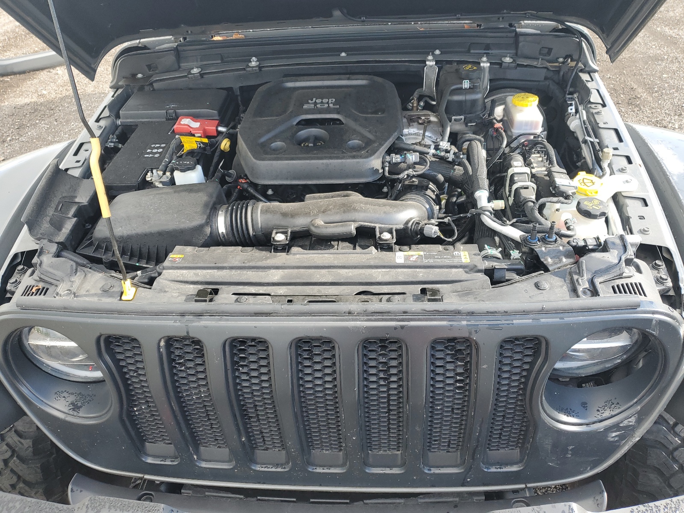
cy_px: 256
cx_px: 342
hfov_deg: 67.3
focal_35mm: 26
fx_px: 514
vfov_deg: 53.1
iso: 50
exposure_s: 1/294
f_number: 1.5
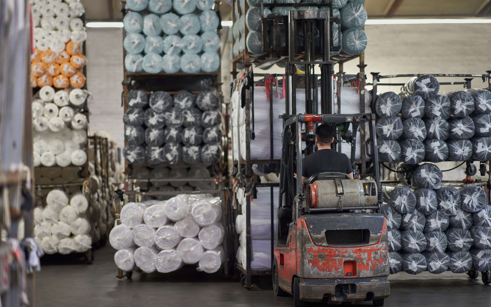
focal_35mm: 87
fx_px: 1164
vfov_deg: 15.0
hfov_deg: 23.8
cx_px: 245
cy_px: 152
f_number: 1.6
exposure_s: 1/160
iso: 1000
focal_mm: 85
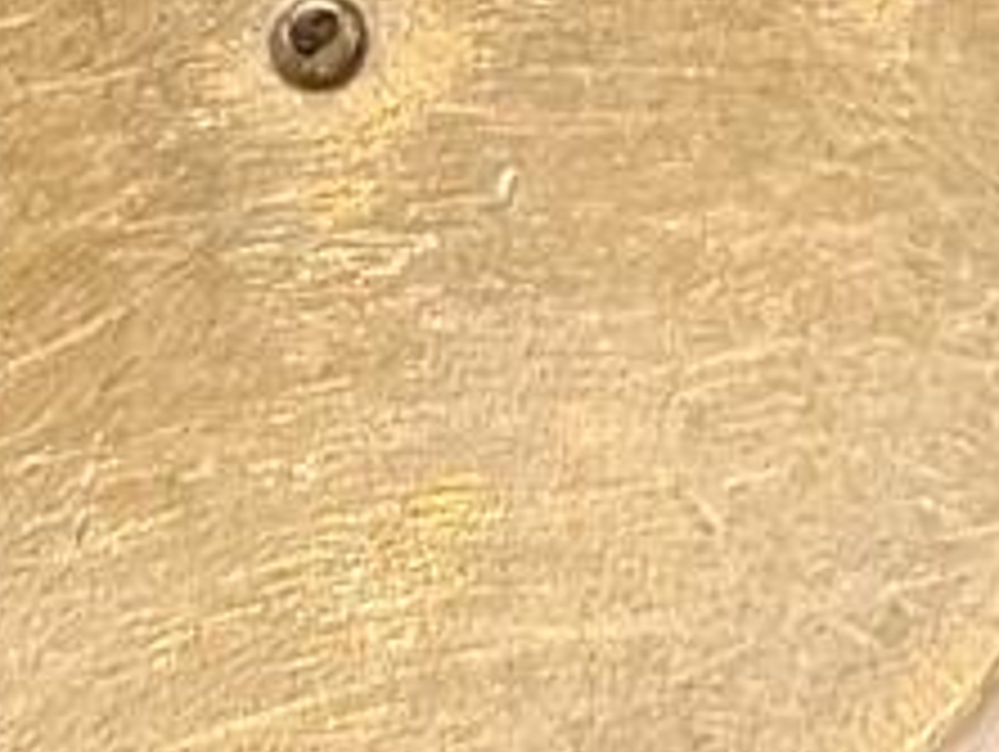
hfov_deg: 13.1
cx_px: -297
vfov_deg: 10.2
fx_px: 4189
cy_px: 18
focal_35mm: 145
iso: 200
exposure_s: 1/50
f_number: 2
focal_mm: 2.32
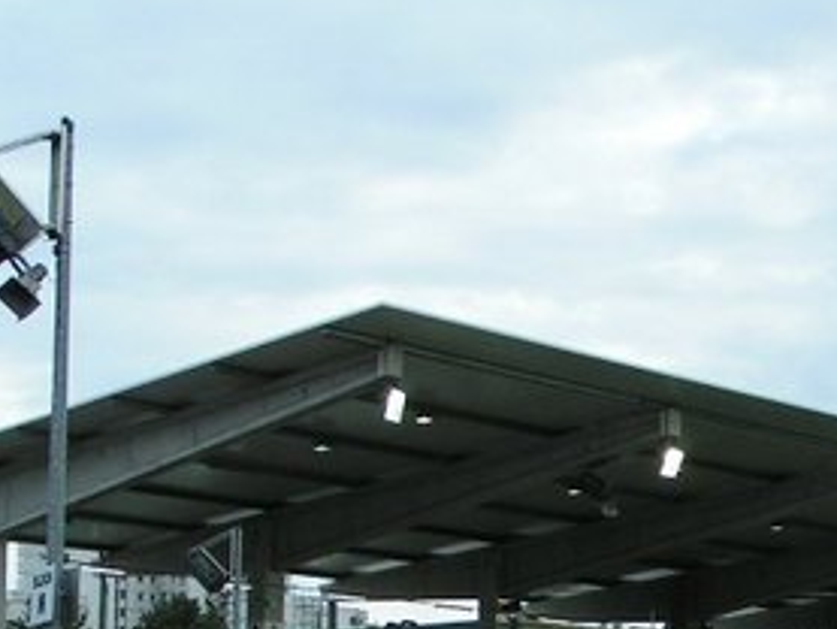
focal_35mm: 93
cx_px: 613
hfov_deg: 20.9
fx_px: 2250
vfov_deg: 15.6
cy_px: 647
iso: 50
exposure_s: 1/200
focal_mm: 6.6
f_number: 4.5
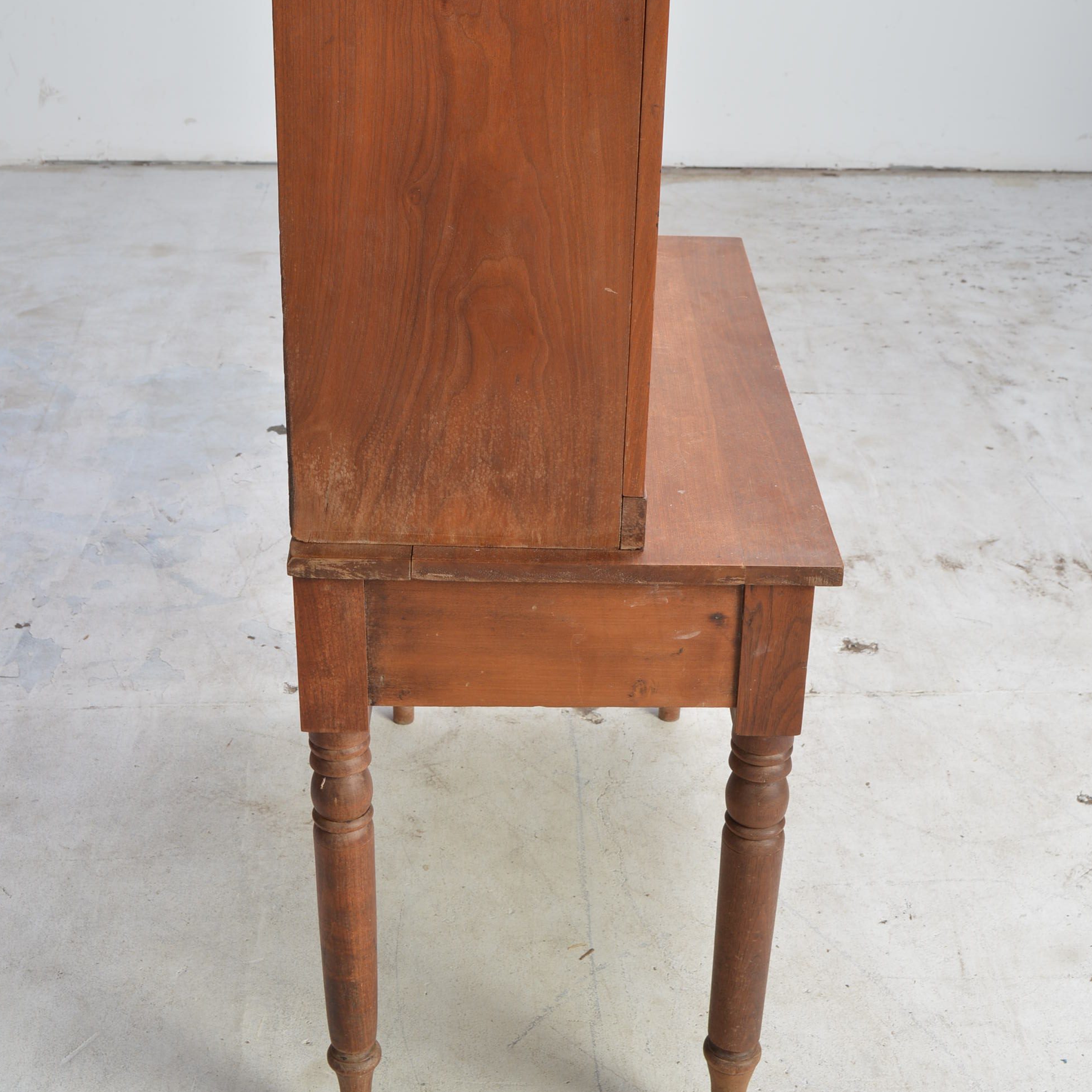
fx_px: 1879
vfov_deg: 32.2
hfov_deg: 32.4
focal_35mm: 53
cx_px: 549
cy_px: 406
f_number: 9
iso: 100
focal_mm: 27
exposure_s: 1/100
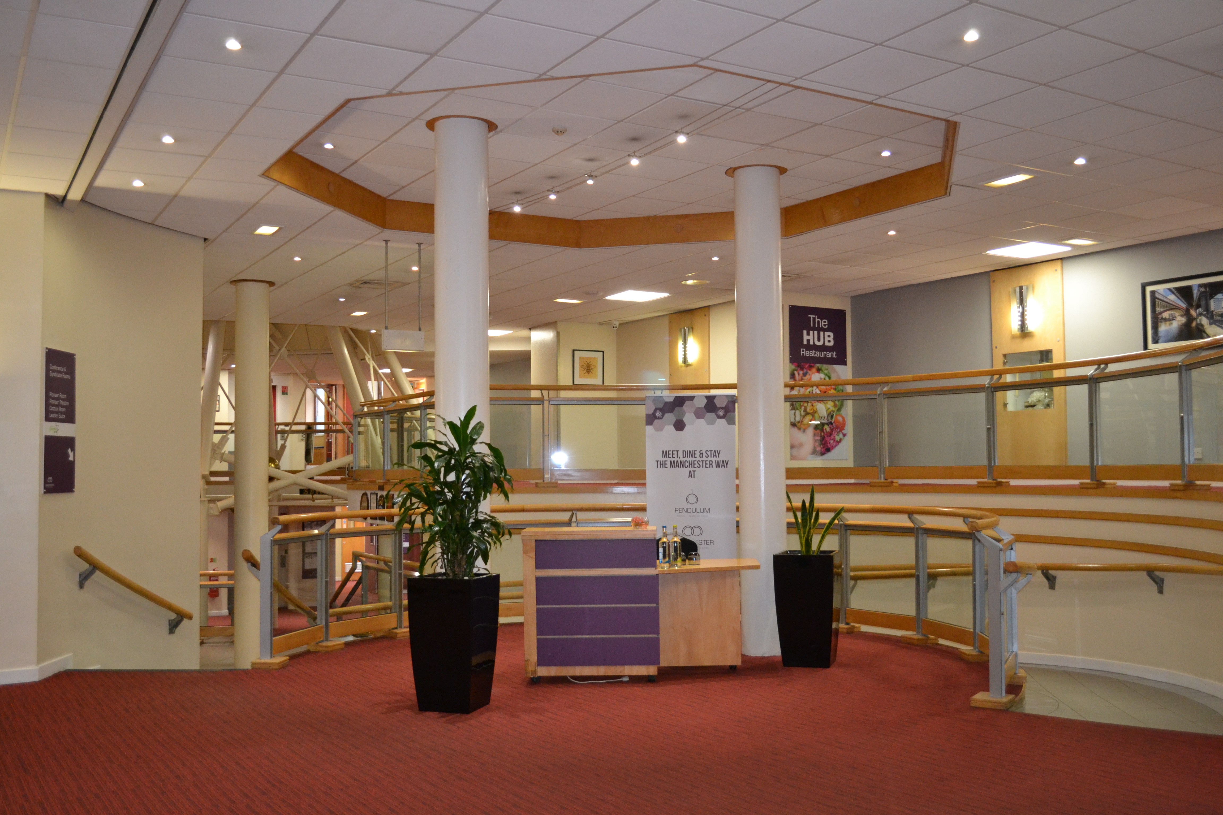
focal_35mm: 33
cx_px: 612
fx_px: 1121
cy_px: 408
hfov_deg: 57.2
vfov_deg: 40.0
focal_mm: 22
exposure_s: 1/60
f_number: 4
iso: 1800
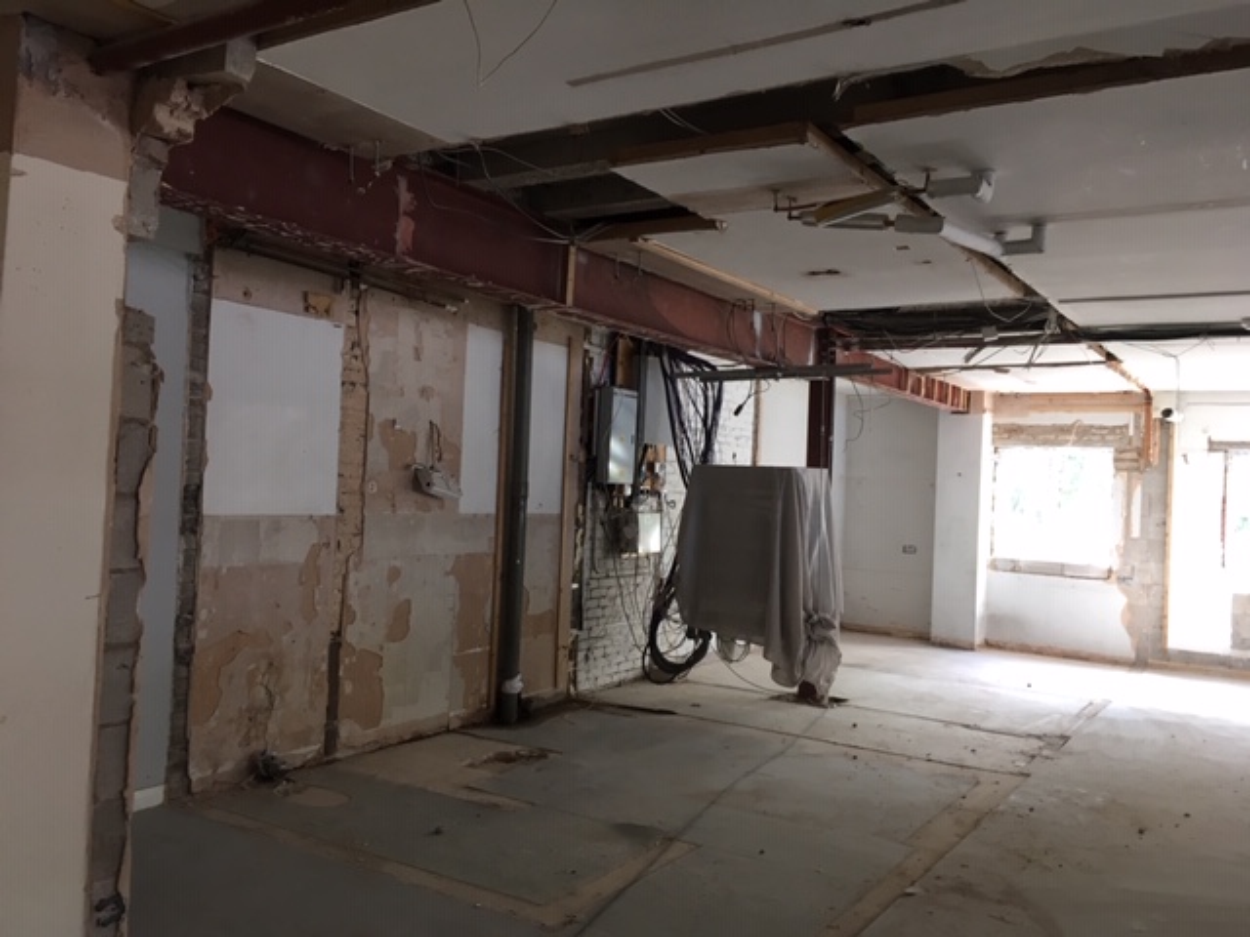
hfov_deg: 61.7
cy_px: 468
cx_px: 625
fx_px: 1047
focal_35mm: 29
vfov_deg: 48.2
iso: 100
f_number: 2.2
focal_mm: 4.15
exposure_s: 1/33
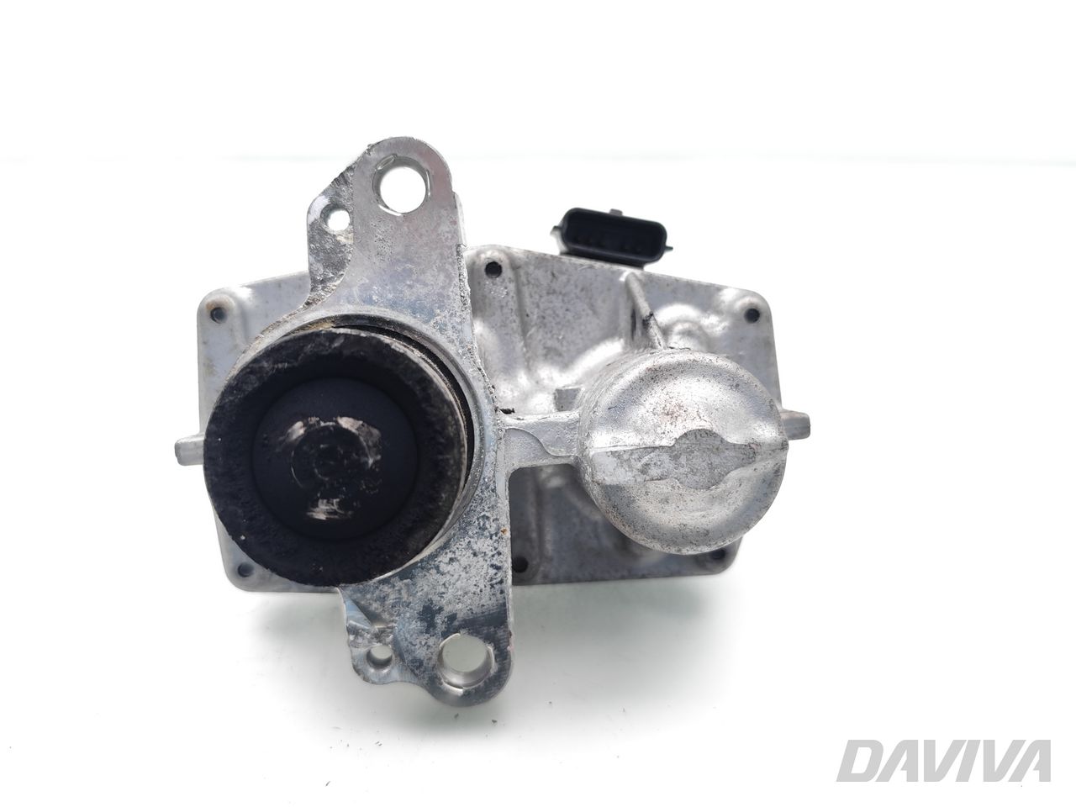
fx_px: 870
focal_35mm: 28
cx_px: 538
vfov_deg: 49.7
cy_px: 404
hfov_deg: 63.4
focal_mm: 6.19
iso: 125
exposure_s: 1/100
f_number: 1.65
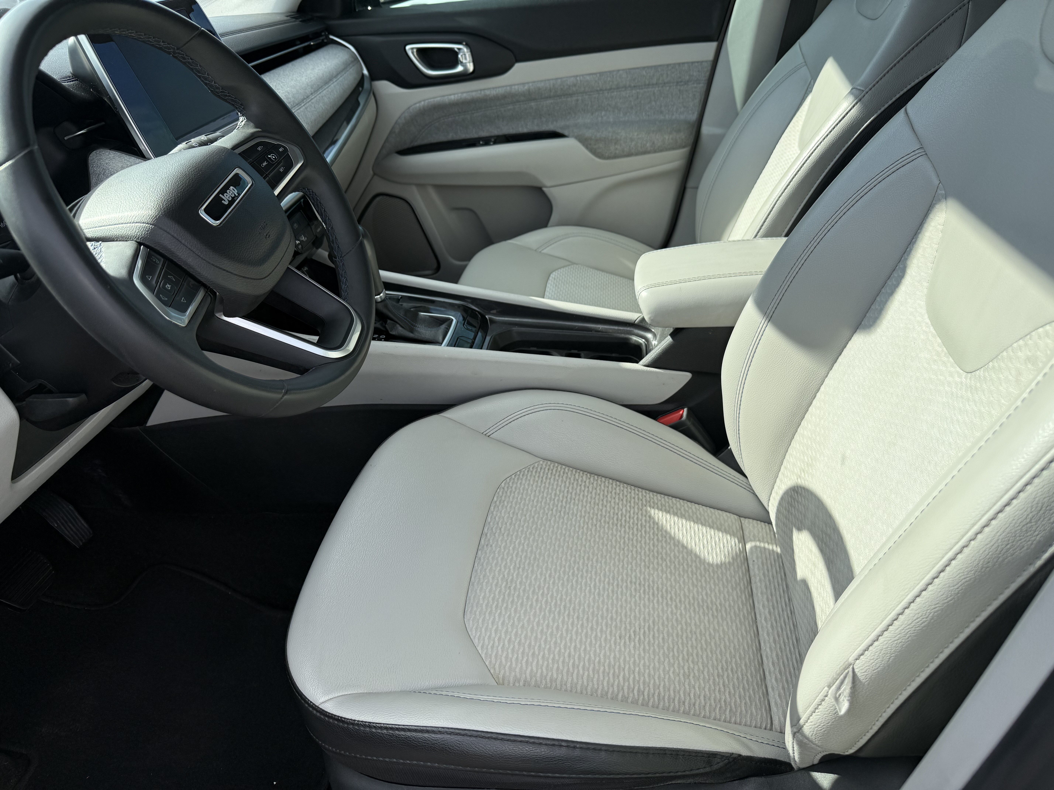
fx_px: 731
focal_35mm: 24
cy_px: 395
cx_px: 527
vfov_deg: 56.8
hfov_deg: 71.6
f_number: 1.78
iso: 80
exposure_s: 1/1689
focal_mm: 6.76
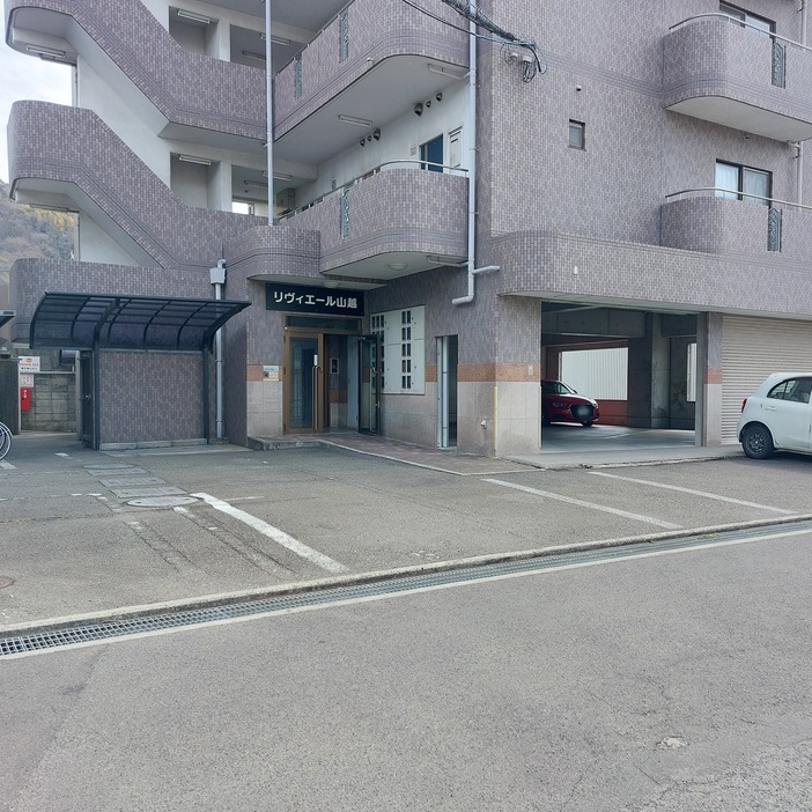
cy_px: 414
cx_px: 480
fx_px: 770
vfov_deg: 55.6
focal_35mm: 29
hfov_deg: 55.3
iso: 25
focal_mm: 5.23
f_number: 1.8
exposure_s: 1/173
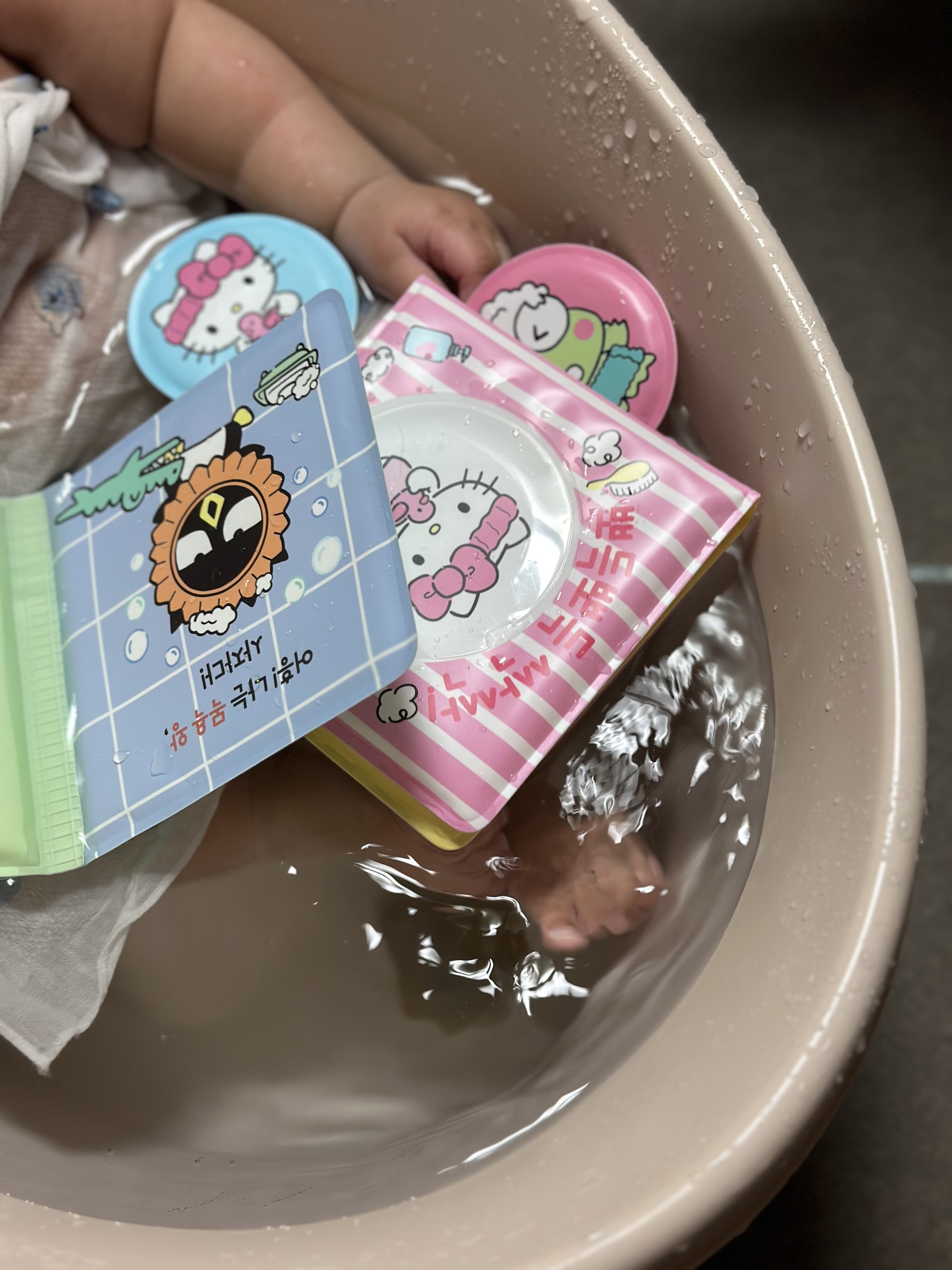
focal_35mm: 48
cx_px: 476
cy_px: 635
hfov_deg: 30.3
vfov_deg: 39.7
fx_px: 1760
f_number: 1.78
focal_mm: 6.86
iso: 100
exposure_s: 1/60
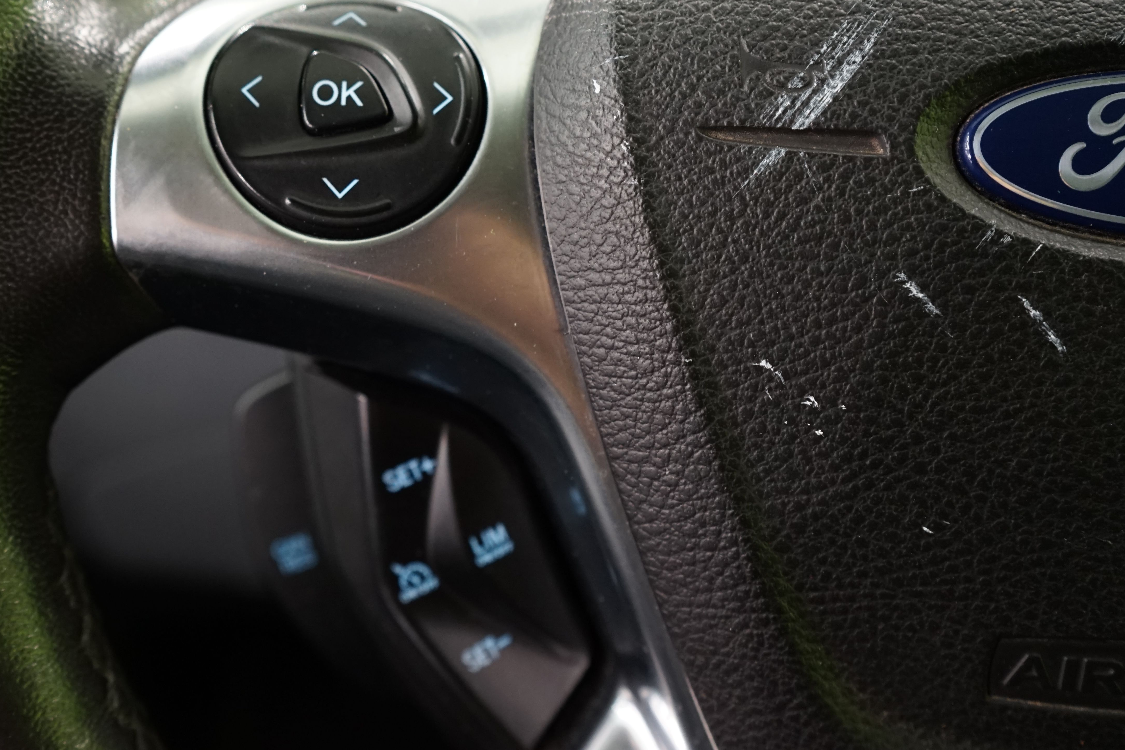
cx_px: 351
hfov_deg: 39.0
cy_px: 286
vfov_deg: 26.9
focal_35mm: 50
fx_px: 1562
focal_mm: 36
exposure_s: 1/25
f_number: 4.5
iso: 1250
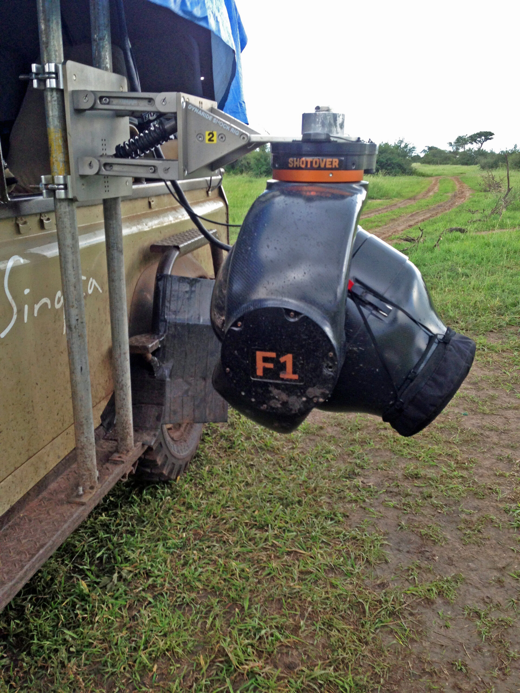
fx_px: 661
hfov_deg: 42.9
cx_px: 260
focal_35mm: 33
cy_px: 346
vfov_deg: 55.4
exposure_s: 1/120
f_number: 2.4
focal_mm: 4.12
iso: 64
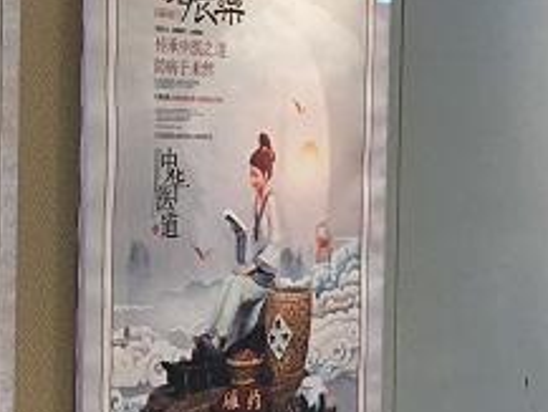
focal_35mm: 107
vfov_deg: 13.8
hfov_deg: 18.1
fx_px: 1695
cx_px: 73
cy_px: 217
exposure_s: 1/17
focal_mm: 4.15
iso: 50
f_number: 2.2
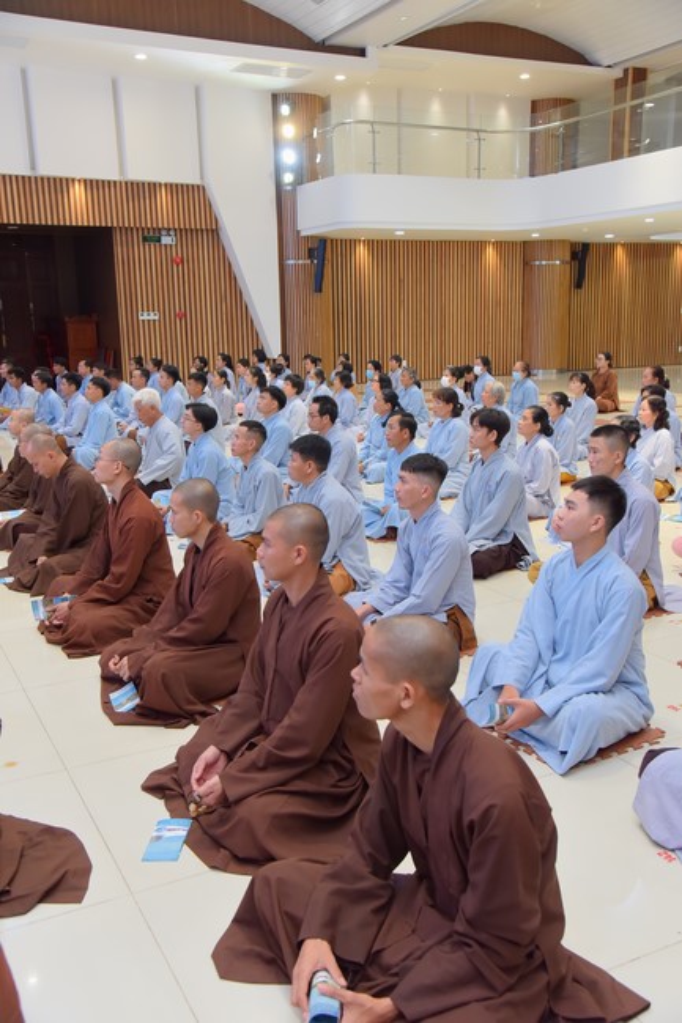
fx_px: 995
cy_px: 512
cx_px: 341
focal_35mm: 35
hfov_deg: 37.8
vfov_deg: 54.4
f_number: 5.6
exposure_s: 1/100
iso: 1250
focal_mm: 35
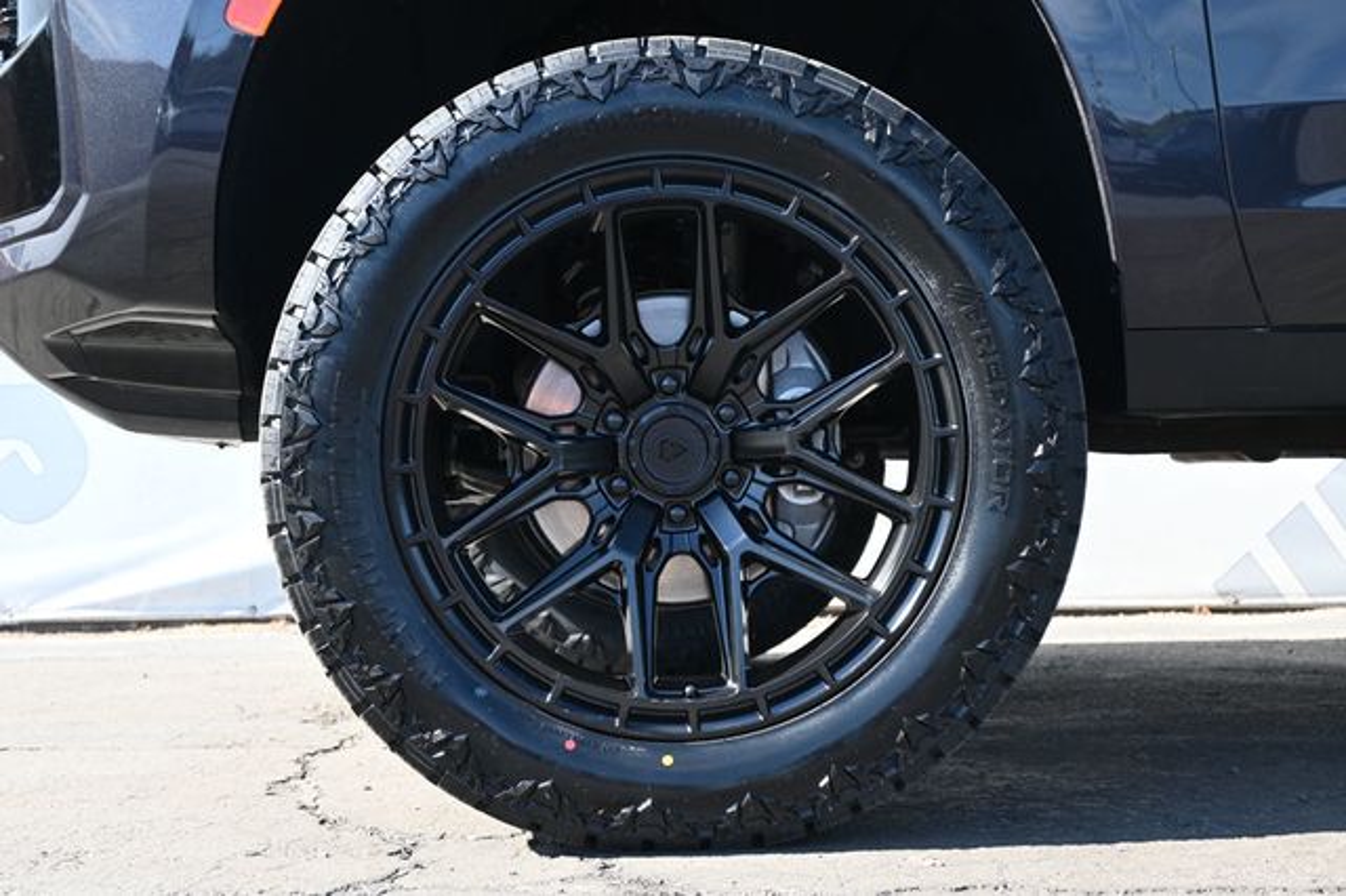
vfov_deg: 25.7
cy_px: 448
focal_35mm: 52
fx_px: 1962
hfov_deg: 37.9
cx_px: 673
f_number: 5.3
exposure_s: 1/160
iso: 400
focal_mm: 35
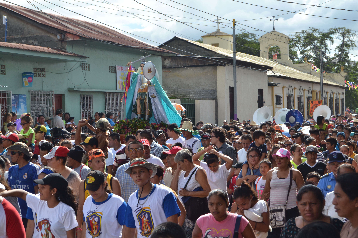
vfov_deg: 16.6
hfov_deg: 24.6
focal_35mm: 82
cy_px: 119
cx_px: 179
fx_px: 820
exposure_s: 1/200
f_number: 7.1
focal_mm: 55
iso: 100
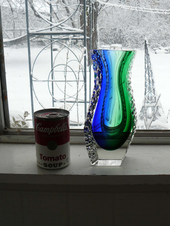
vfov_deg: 51.4
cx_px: 85
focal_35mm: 36
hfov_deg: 39.7
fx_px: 236
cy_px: 113
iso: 100
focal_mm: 6
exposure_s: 1/125
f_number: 4
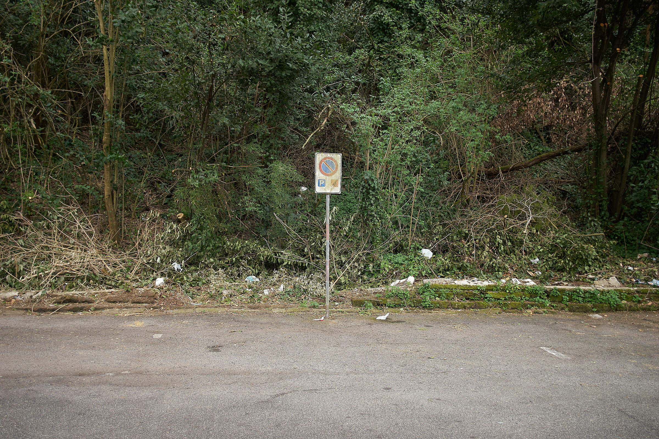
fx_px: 641
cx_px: 330
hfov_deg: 54.4
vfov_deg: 37.9
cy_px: 220
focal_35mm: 35
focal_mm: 35
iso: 250
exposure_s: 1/80
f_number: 4.5
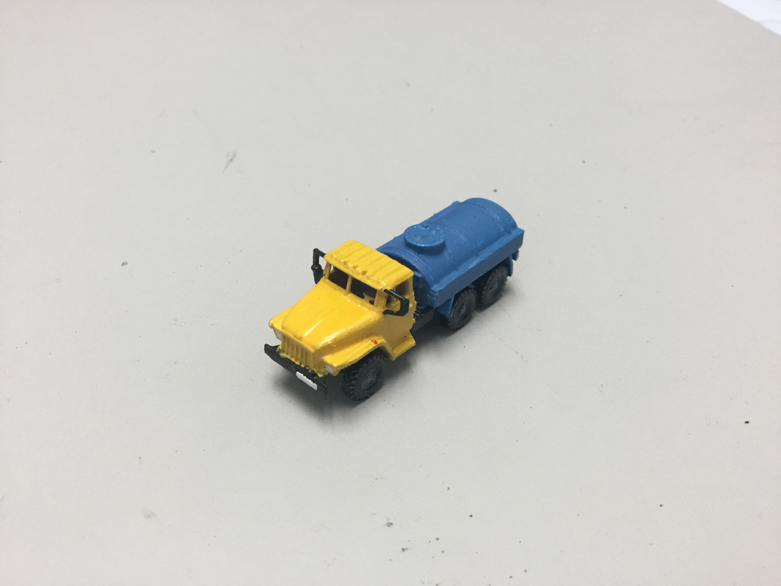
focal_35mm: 31
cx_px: 390
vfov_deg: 45.4
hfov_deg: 58.4
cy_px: 293
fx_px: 699
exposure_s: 1/30
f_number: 2.4
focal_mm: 3.3
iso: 40
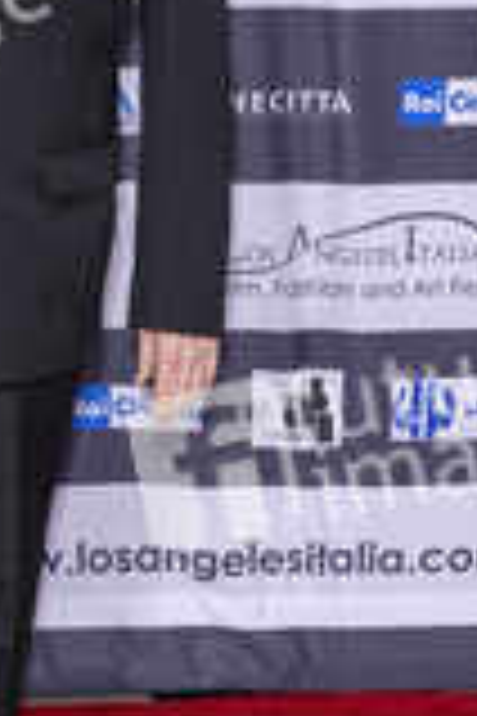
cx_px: -50
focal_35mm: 79
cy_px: 221
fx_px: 1575
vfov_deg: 25.4
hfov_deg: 16.7
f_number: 5.6
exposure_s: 1/200
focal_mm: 31.5
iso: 800
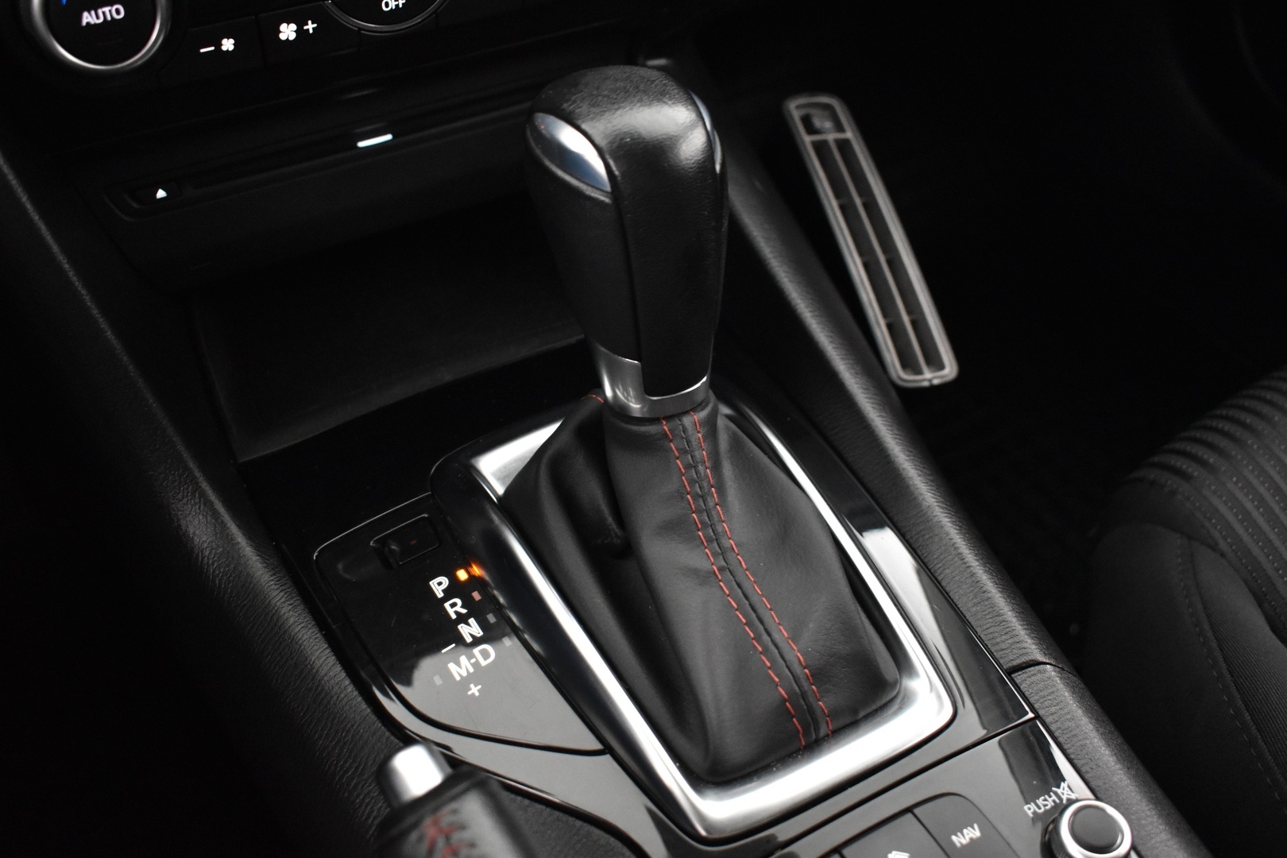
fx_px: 1287
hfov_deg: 53.1
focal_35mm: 36
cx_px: 644
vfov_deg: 36.9
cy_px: 429
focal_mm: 24
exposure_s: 1/15
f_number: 4
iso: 3200
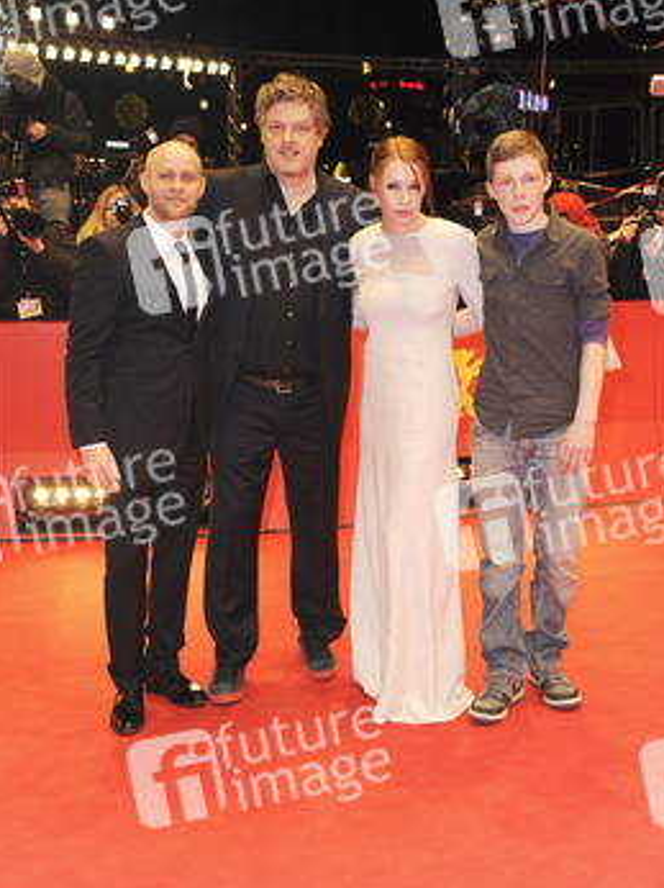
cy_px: 382
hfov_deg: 29.1
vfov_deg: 38.1
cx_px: 333
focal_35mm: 50
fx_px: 1280
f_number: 5.6
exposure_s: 1/160
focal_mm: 45
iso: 1000
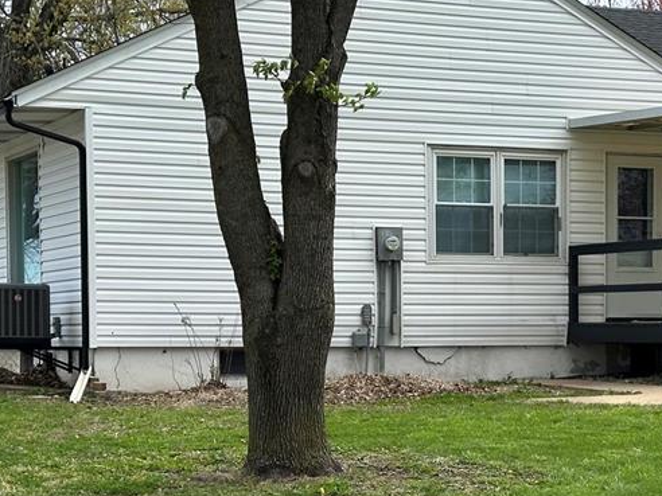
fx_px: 1912
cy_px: 446
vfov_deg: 14.6
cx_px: 550
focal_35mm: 100
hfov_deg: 19.4
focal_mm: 6.86
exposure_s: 1/1376
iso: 64
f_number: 1.78
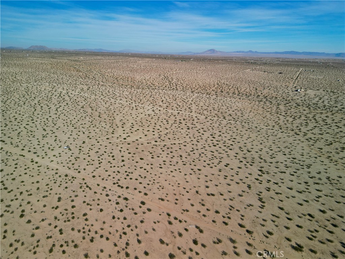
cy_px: 130
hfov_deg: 71.6
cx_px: 172
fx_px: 239
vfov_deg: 56.8
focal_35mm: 24
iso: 100
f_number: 1.7
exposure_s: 1/500
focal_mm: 6.72
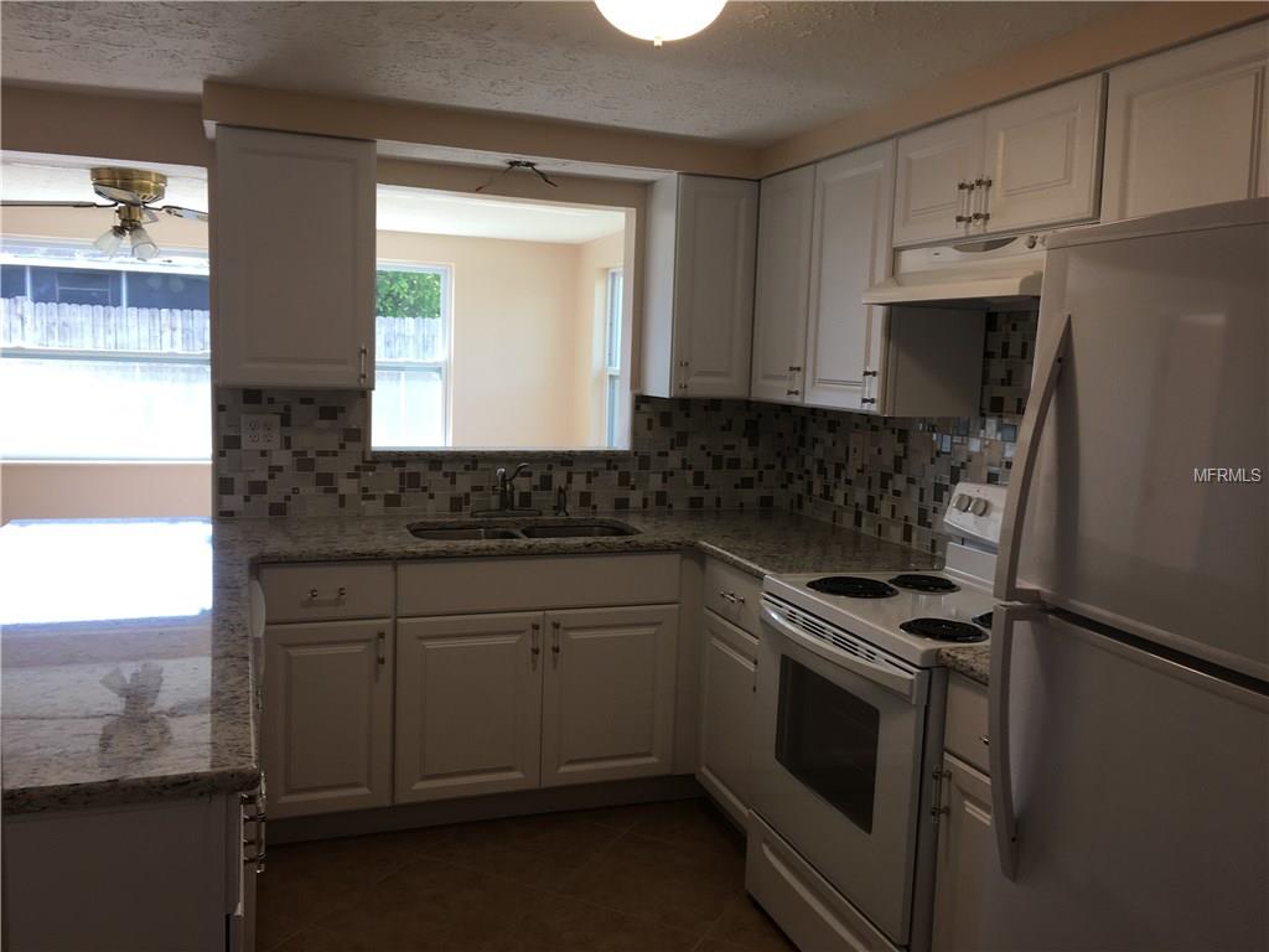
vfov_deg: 48.2
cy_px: 476
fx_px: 1063
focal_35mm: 29
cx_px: 634
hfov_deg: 61.7
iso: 25
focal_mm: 4.15
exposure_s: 1/60
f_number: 2.2
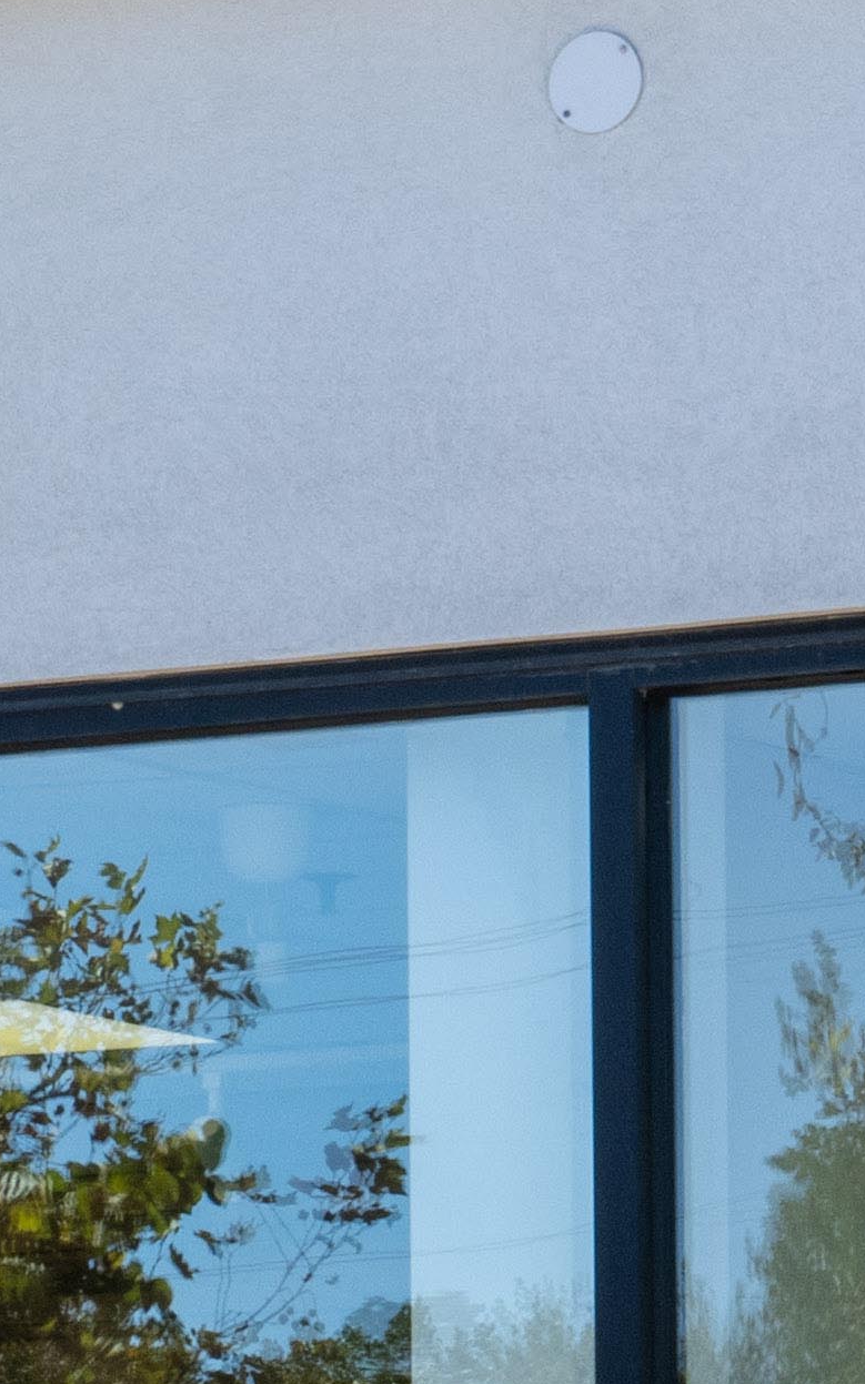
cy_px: 1610
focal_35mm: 297
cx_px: -766
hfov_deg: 4.4
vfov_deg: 7.0
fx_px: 11206
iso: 400
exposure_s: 1/80
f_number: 18
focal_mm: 44
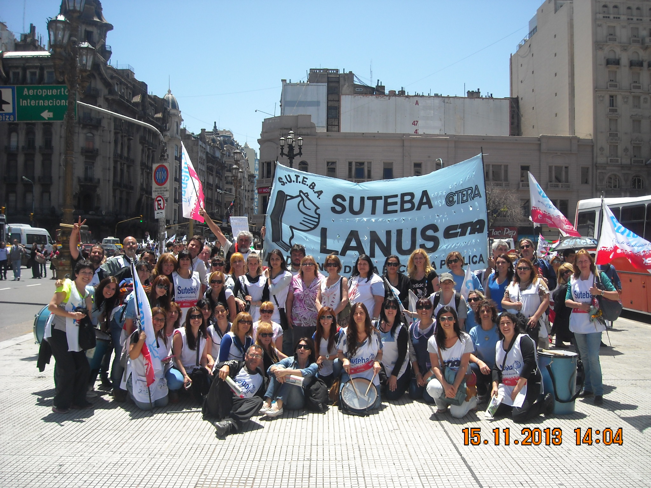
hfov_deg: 52.6
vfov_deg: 40.7
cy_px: 244
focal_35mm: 35
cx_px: 326
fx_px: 658
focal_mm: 5.7
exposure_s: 1/201
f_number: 5.6
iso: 64
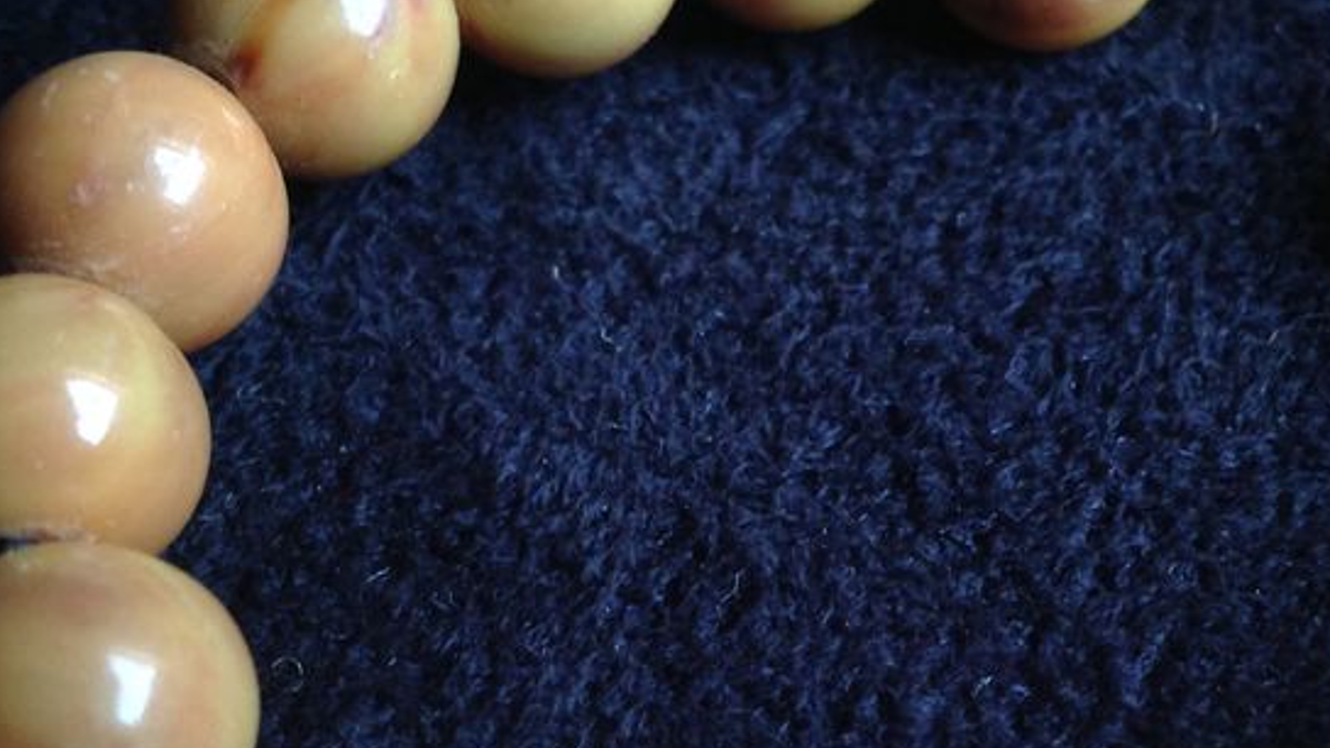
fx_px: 2469
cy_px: 541
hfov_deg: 30.0
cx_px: 819
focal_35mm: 70
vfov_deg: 17.2
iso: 100
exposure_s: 1/15
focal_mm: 4.28
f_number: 2.4
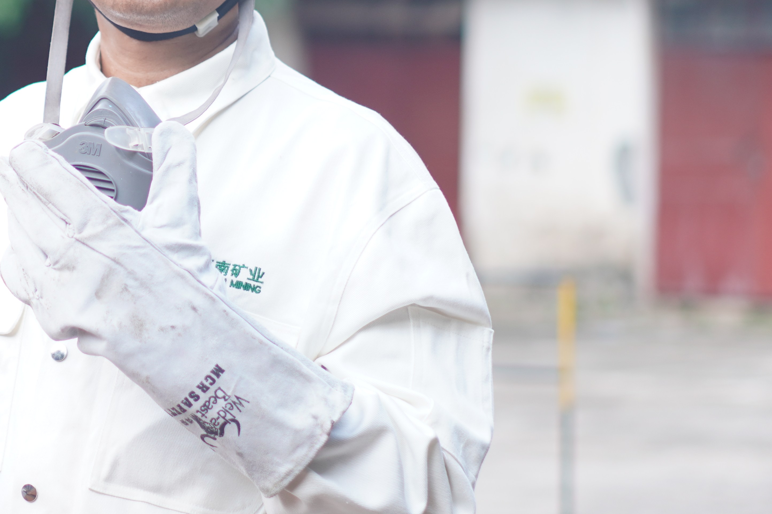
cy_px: 90
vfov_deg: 8.8
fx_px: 3345
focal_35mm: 156
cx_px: 96
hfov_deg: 13.1
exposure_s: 1/320
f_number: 1.8
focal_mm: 50
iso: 100
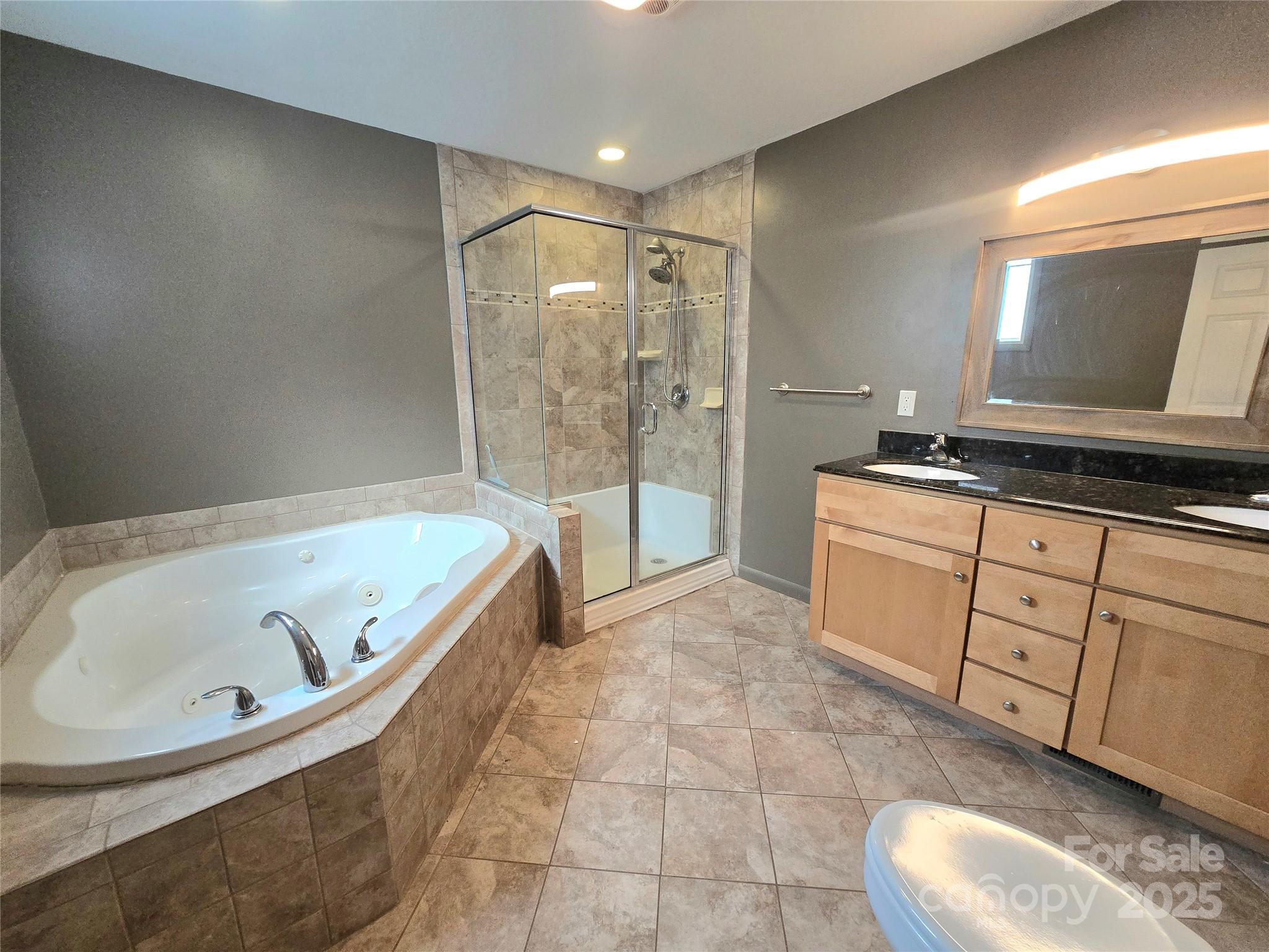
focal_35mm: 13
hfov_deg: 106.2
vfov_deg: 89.9
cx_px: 634
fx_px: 477
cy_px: 476
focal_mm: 2.2
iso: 400
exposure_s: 1/60.2
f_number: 2.2
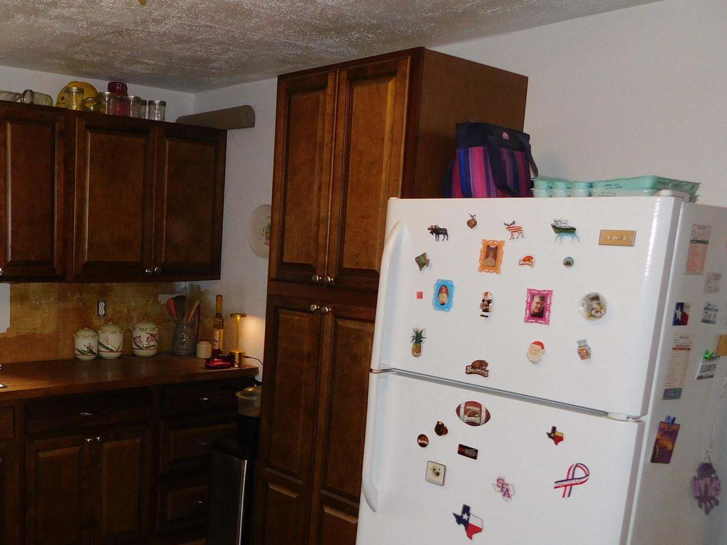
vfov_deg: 38.1
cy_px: 373
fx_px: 777
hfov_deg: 47.6
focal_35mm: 37
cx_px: 152
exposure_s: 1/30
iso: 200
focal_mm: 4
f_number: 3
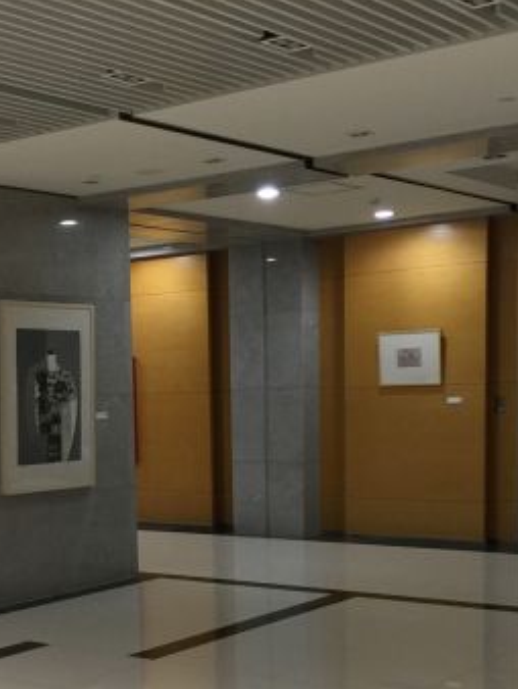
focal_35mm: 60
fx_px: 1196
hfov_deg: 24.1
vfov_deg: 31.3
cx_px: 111
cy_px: 559
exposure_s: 1/17
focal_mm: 4.15
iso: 64
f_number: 2.2
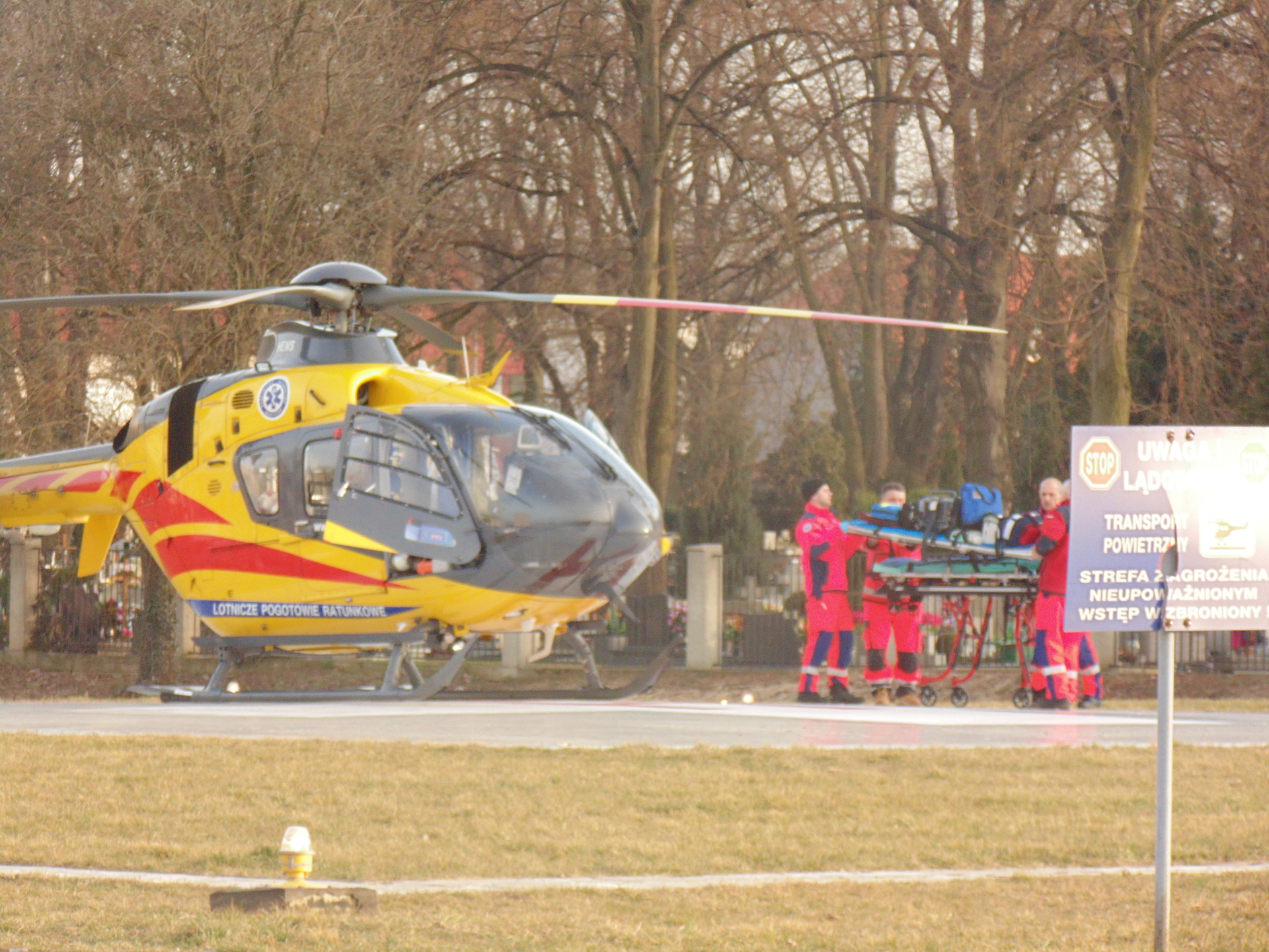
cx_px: 634
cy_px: 476
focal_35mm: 236
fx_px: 8652
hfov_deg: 8.4
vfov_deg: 6.3
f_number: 5.6
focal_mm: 42.3
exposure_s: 1/125
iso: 250
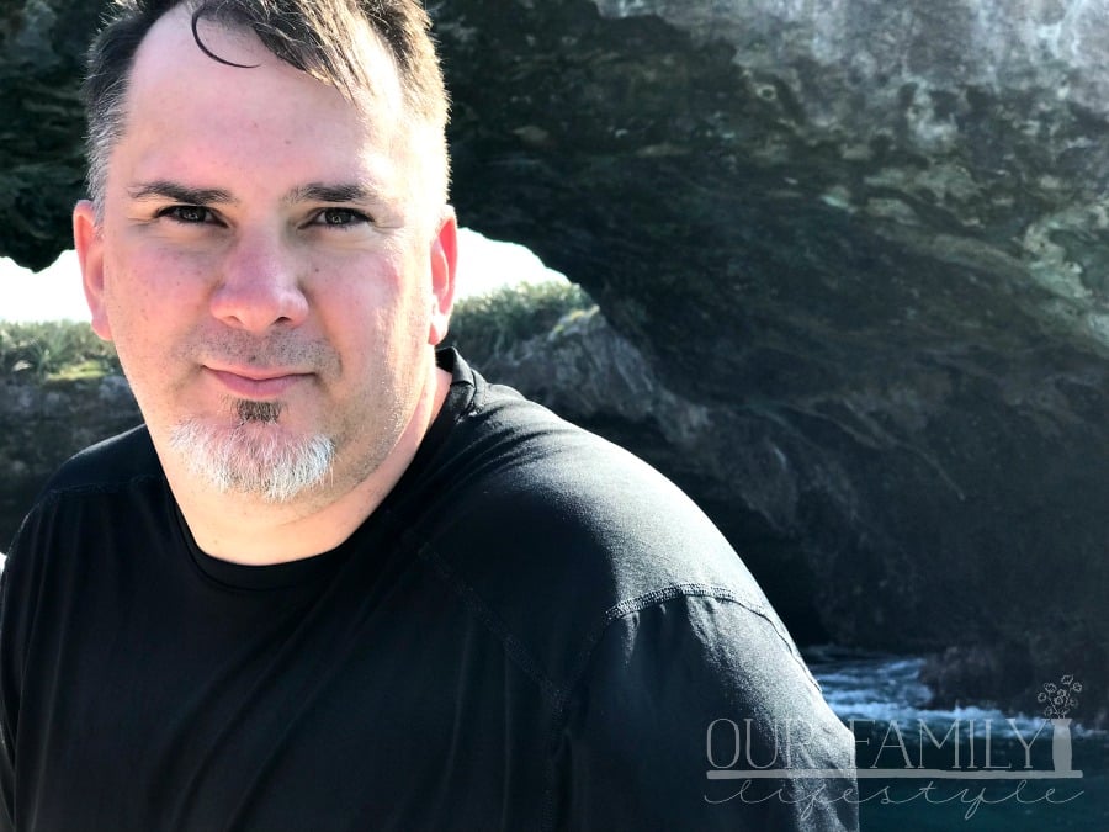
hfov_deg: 33.8
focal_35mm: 57
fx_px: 1826
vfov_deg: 25.7
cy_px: 416
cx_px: 554
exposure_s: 1/349
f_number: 2.8
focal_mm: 6.6
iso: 20
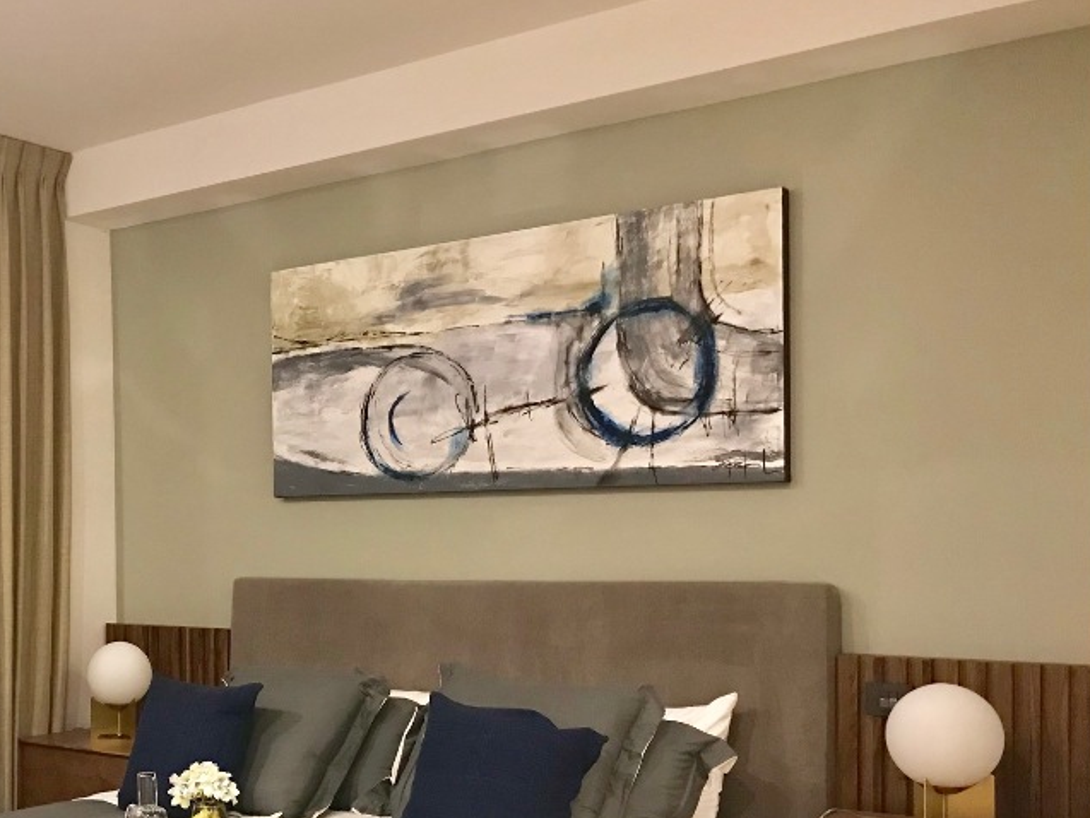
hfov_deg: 40.5
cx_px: 234
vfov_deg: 31.8
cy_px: 585
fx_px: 1417
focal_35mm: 45
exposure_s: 1/15
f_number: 1.8
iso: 100
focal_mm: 3.99
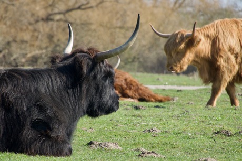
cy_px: 80
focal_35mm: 424
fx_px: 2851
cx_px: 121
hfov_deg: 4.9
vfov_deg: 3.2
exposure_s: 1/250
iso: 100
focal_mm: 155.41
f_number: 5.6
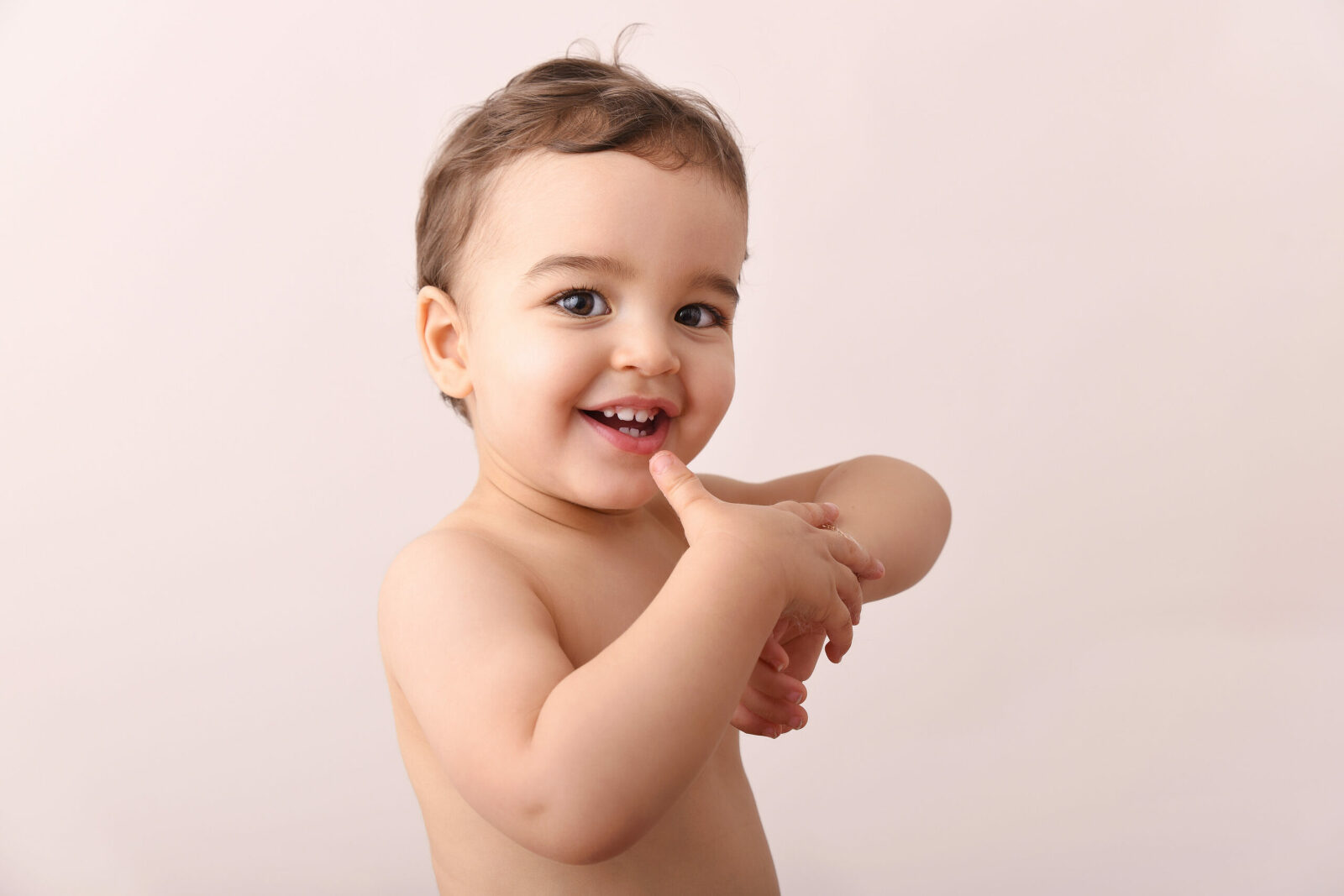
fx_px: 2053
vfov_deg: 24.6
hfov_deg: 36.2
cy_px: 448
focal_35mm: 55
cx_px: 672
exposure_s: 1/160
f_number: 8
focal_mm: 55
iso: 100
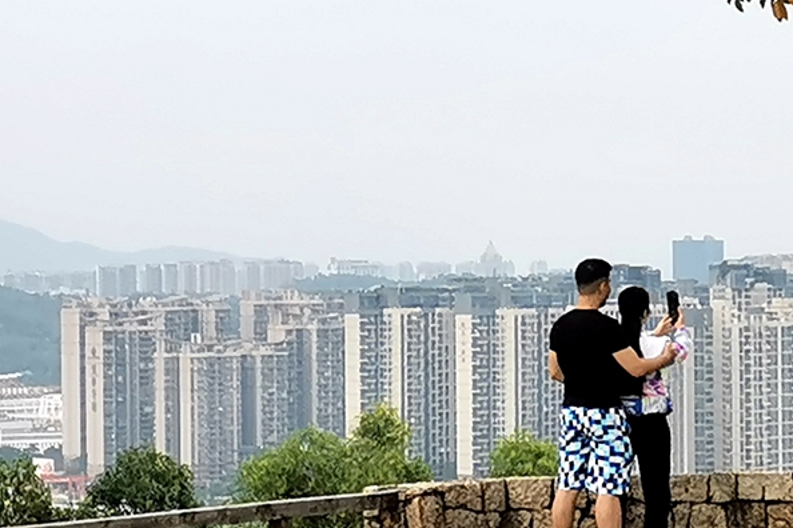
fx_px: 3304
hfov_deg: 13.7
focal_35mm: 150
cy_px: 297
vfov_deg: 9.1
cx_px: 517
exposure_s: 1/1639
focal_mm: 5.58
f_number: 2.4
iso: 50
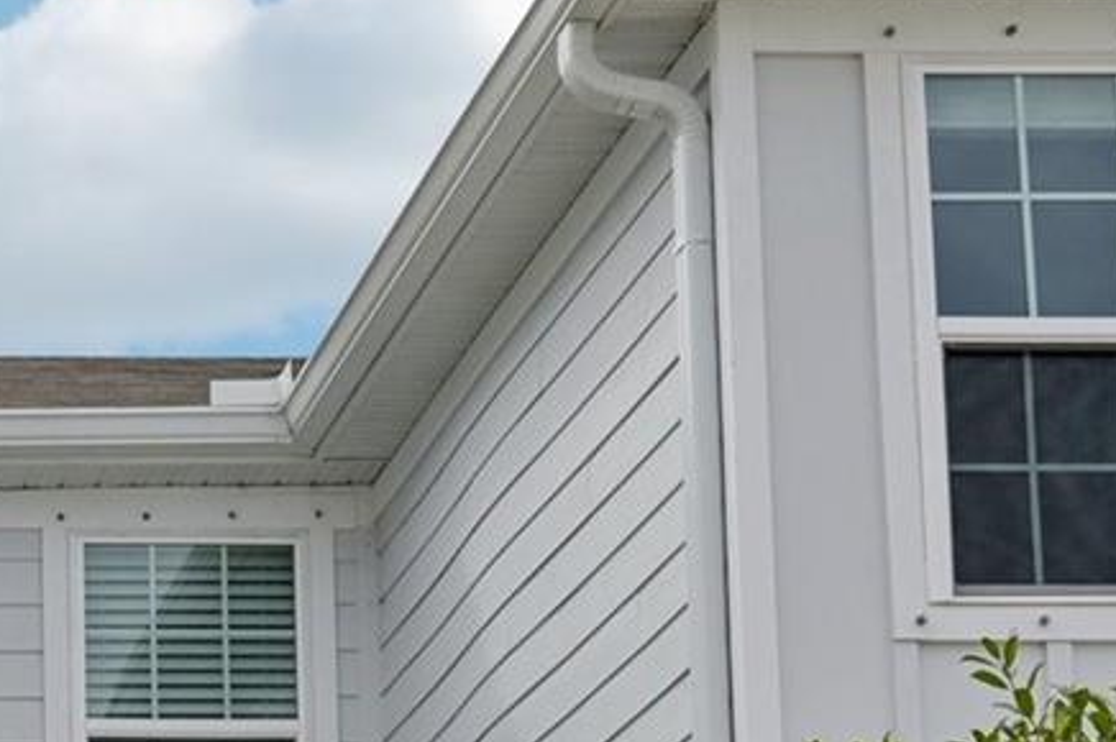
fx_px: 3407
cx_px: -550
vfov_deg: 11.7
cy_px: 1209
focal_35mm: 110
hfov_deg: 16.9
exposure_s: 1/1250
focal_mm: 30
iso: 400
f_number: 8
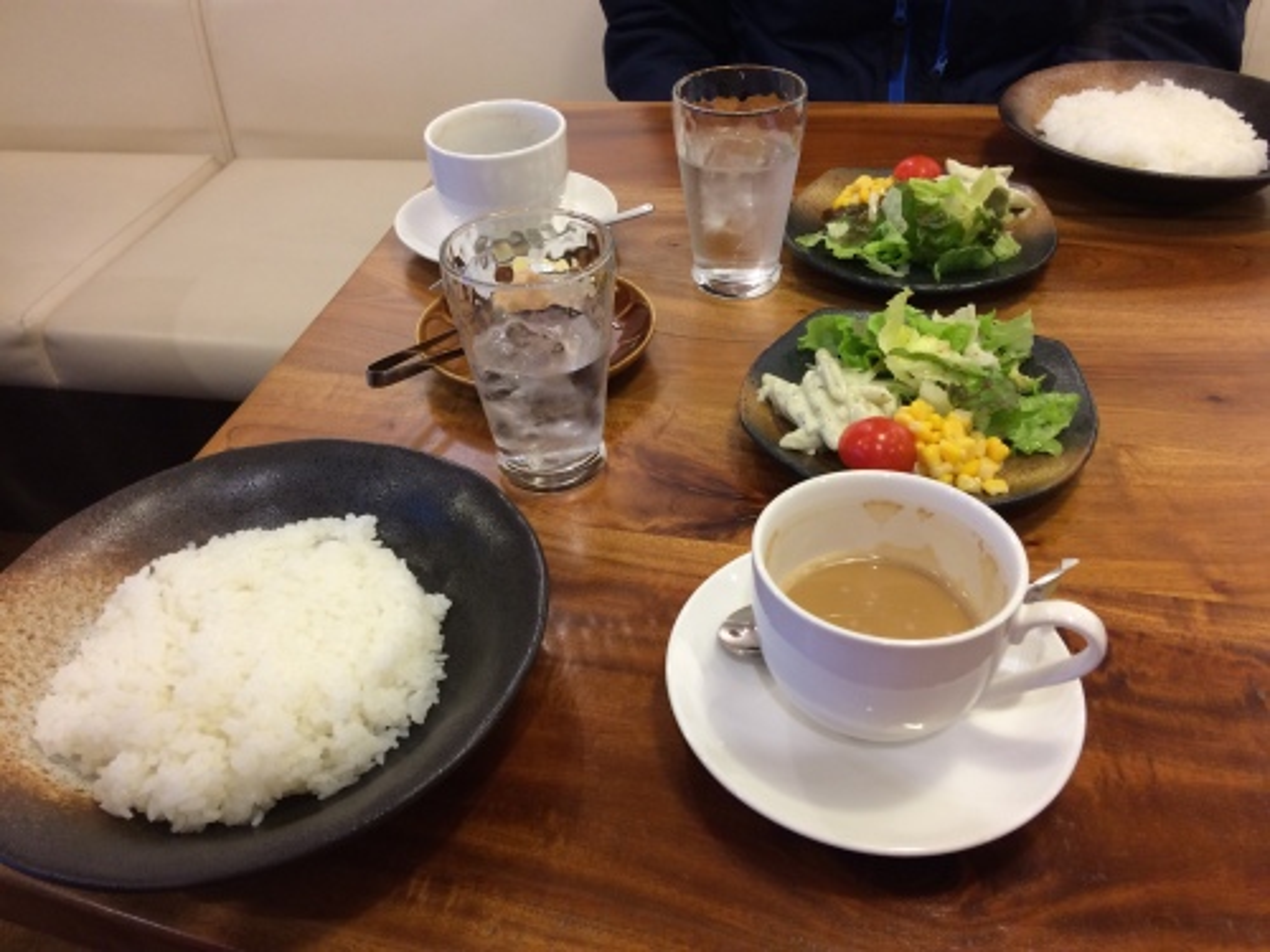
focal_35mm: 29
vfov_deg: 48.2
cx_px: 635
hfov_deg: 61.7
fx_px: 1064
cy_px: 476
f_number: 2.2
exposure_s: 1/30
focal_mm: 4.15
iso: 50
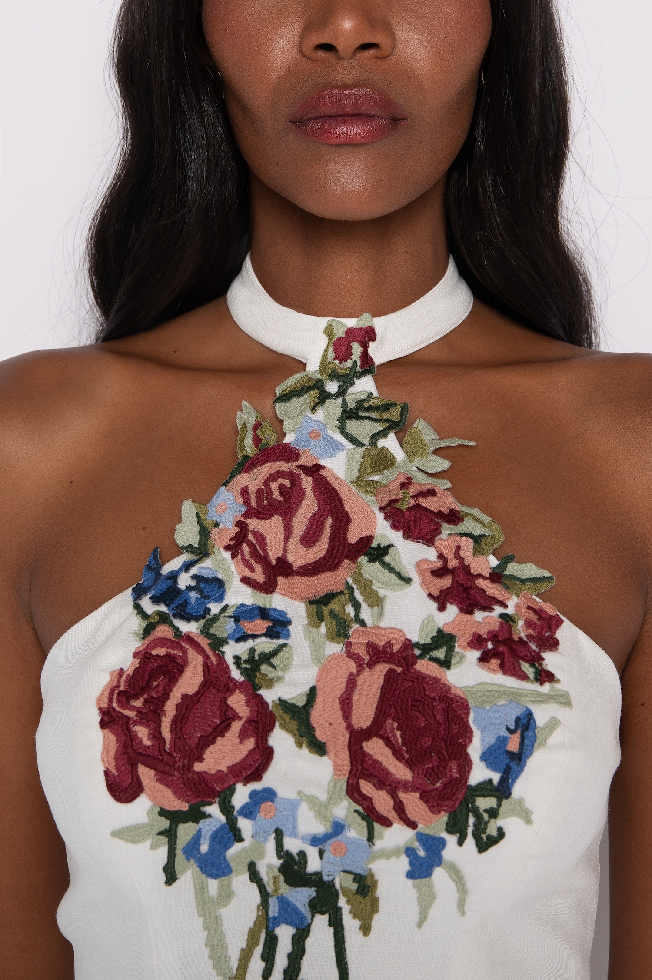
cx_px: 326
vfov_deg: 41.1
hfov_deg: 28.0
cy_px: 490
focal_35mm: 48
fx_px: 1306
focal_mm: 48
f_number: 7.1
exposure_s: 1/160
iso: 200
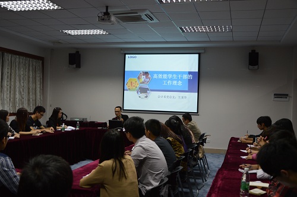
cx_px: 148
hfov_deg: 49.6
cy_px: 98
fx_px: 321
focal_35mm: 39
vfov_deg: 34.1
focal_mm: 26
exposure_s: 1/30
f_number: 4
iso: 400
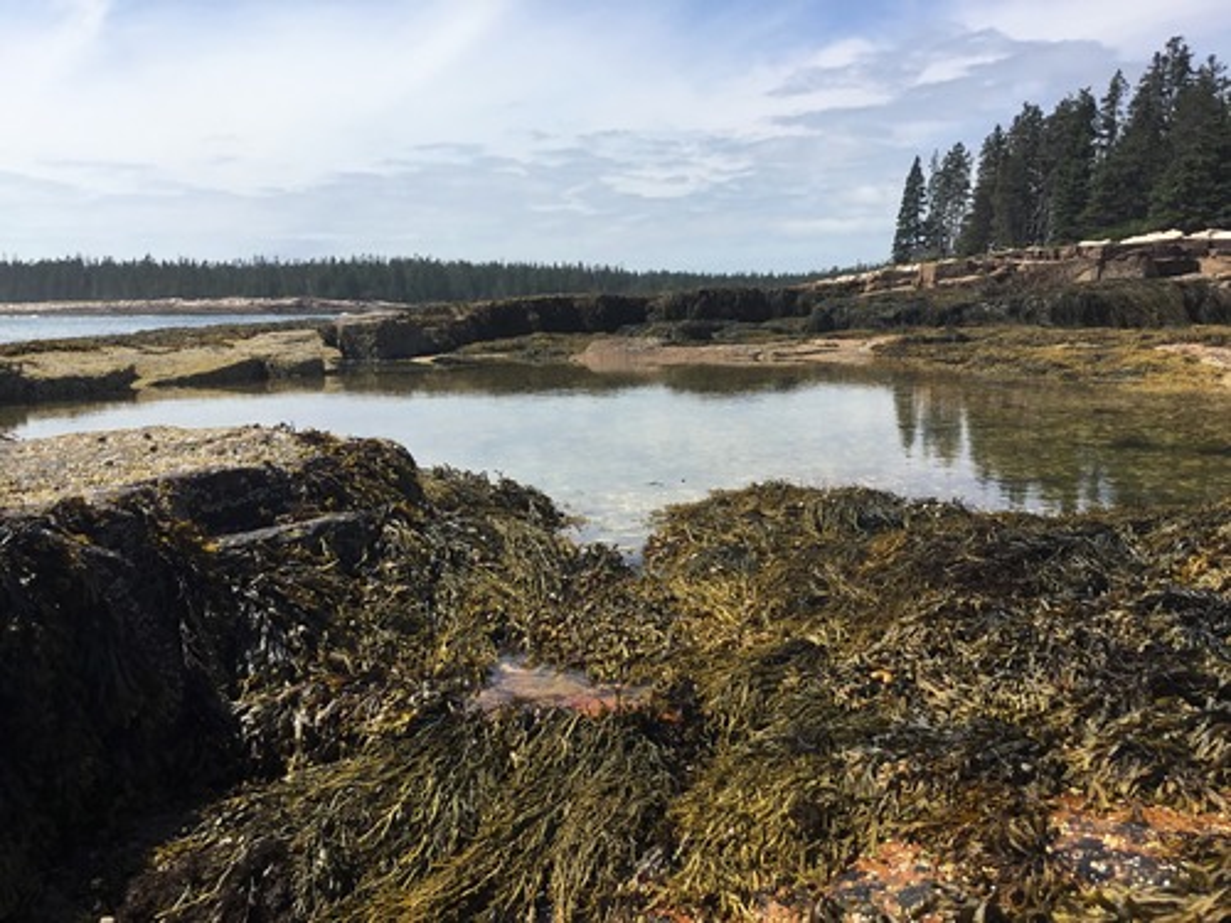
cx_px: 616
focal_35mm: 31
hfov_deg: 58.4
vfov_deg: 45.4
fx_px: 1102
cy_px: 462
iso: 25
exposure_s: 1/1773
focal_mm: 3.3
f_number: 2.4
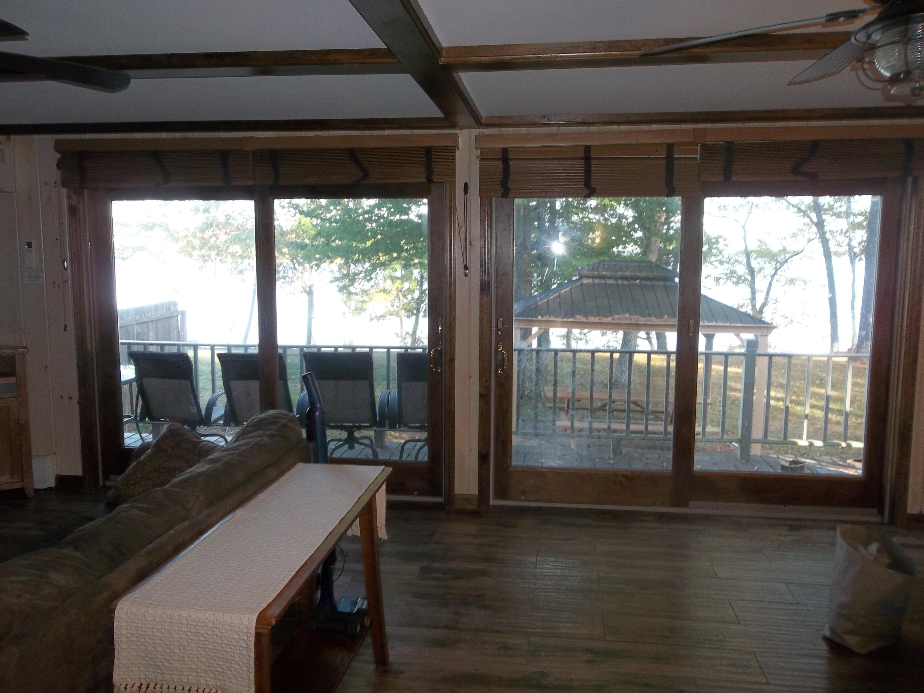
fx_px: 721
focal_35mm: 27
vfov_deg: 51.4
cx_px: 462
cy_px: 346
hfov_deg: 65.3
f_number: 3.5
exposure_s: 1/30
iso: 160
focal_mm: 4.9
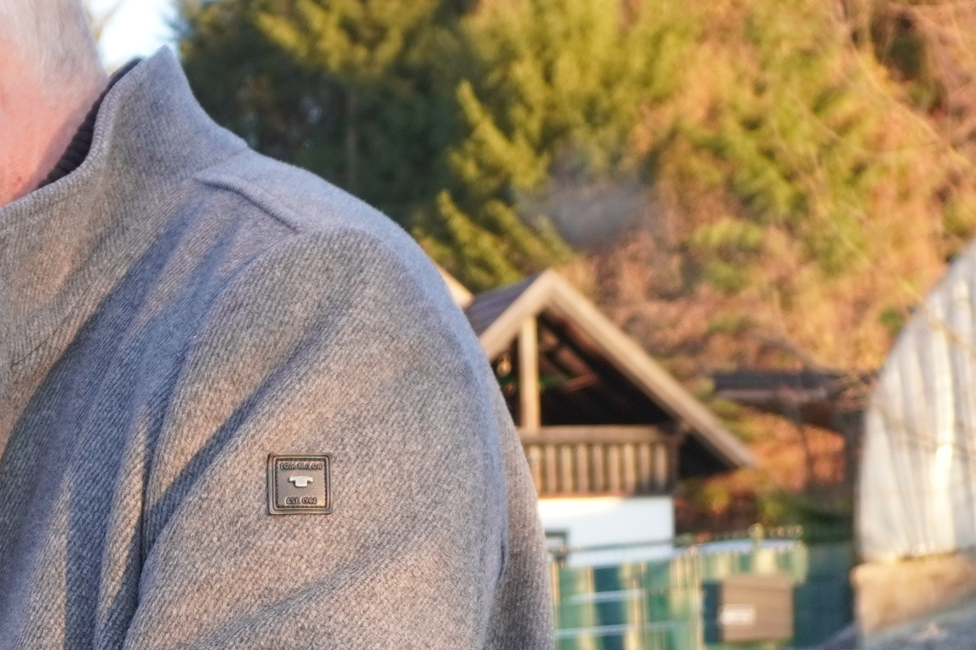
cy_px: 905
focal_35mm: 87
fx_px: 2358
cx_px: -186
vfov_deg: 14.8
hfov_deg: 21.7
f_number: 4
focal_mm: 16
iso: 250
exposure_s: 1/160
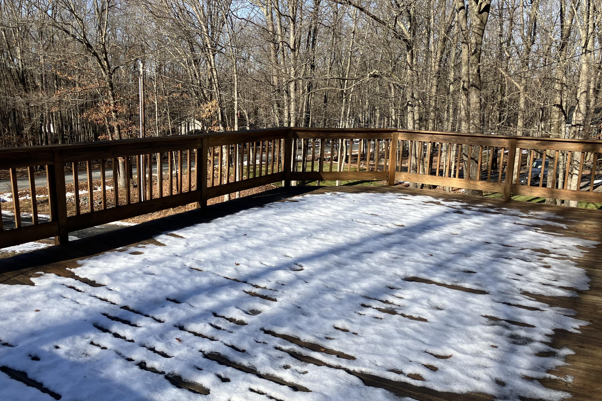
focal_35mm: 30
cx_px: 302
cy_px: 198
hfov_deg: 61.9
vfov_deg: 43.6
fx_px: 502
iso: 32
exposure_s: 1/1245
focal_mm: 3.99
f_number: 1.8
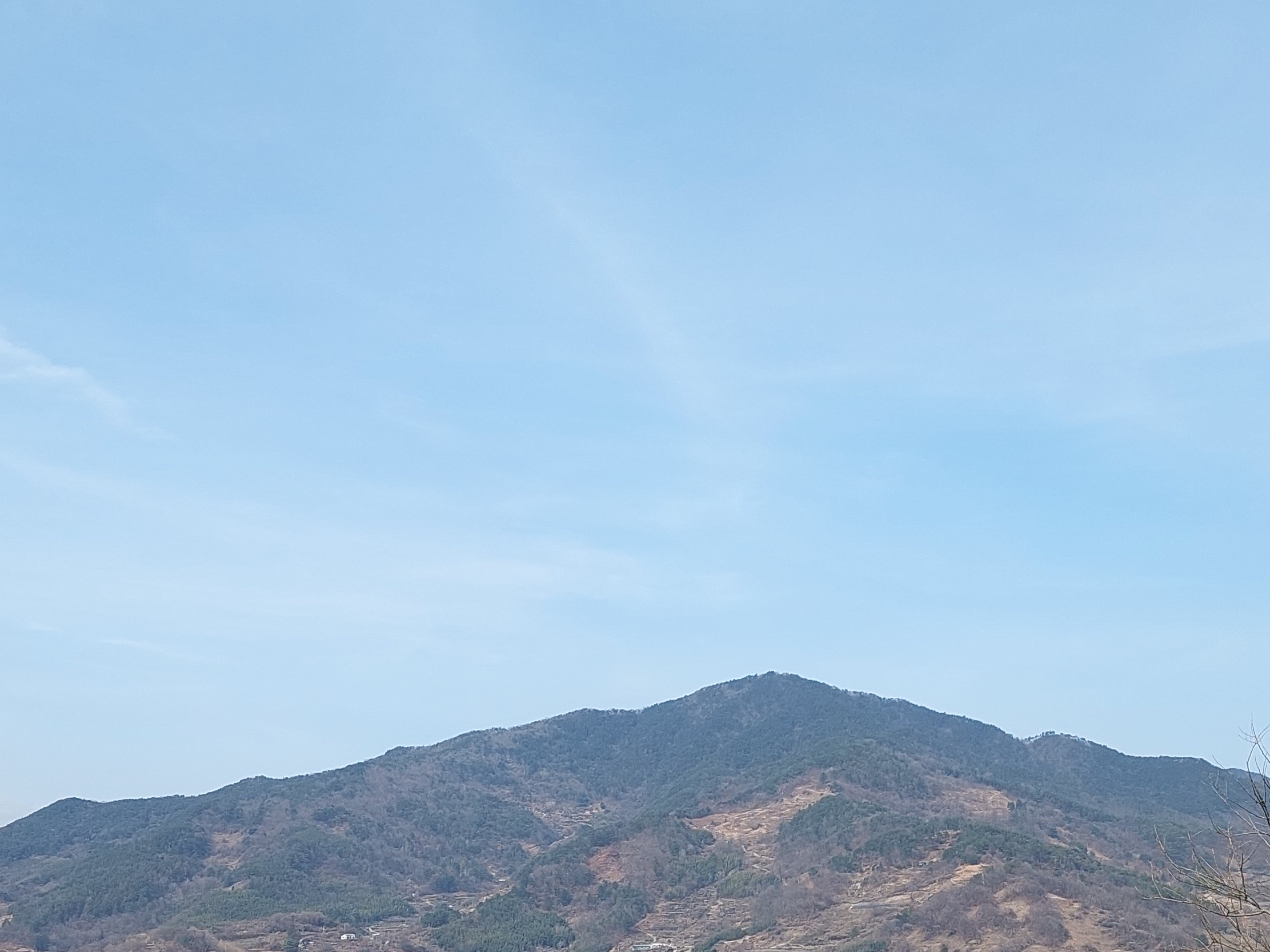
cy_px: 711
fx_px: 1908
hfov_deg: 36.8
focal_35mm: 52
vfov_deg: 27.7
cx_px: 634
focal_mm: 5.23
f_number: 1.8
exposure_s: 1/1089
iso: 40
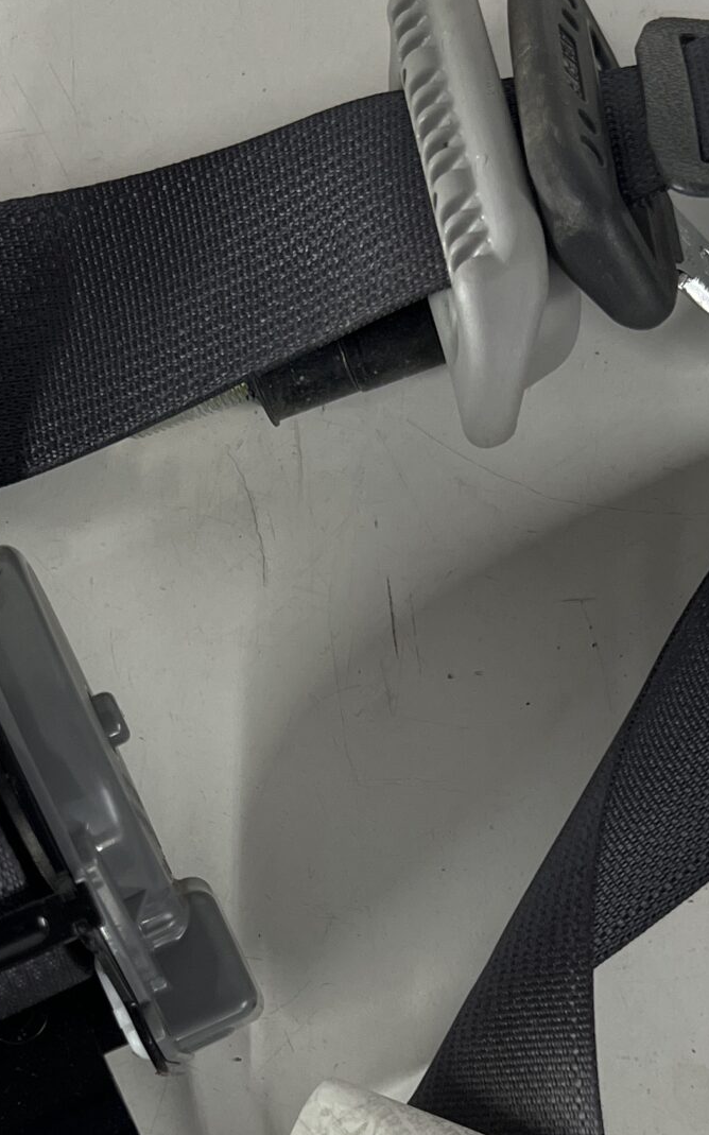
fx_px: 2041
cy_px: 889
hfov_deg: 19.7
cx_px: 324
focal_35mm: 66
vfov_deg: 30.4
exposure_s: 1/60
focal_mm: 5.7
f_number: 1.5
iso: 250
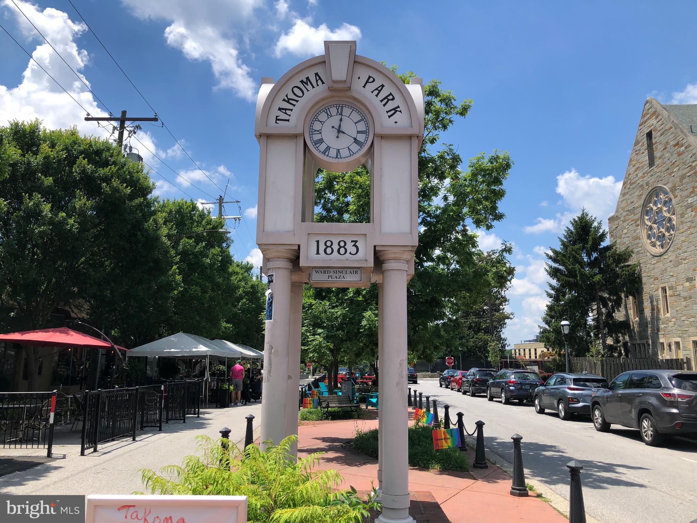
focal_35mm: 28
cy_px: 262
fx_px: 564
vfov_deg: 49.7
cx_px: 348
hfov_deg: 63.4
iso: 20
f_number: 1.8
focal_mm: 3.99
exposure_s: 1/2183
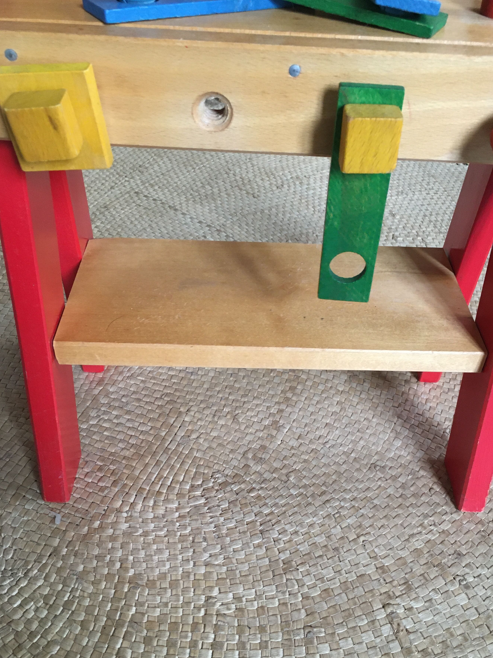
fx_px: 627
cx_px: 269
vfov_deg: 55.2
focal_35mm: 33
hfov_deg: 42.9
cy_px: 368
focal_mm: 4.15
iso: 160
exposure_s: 1/33
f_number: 2.2
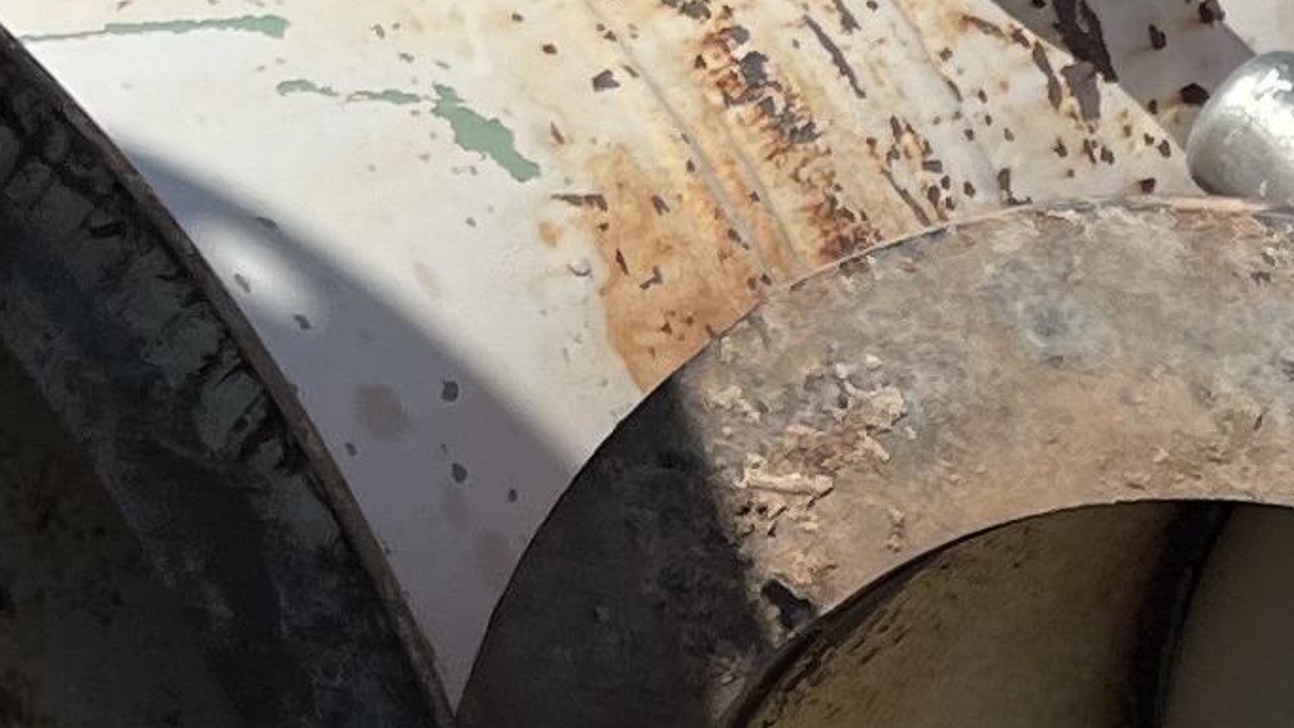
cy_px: 581
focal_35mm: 167
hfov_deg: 12.0
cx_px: 2229
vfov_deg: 7.3
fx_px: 5731
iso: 50
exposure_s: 1/7353
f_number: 1.6
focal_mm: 5.1
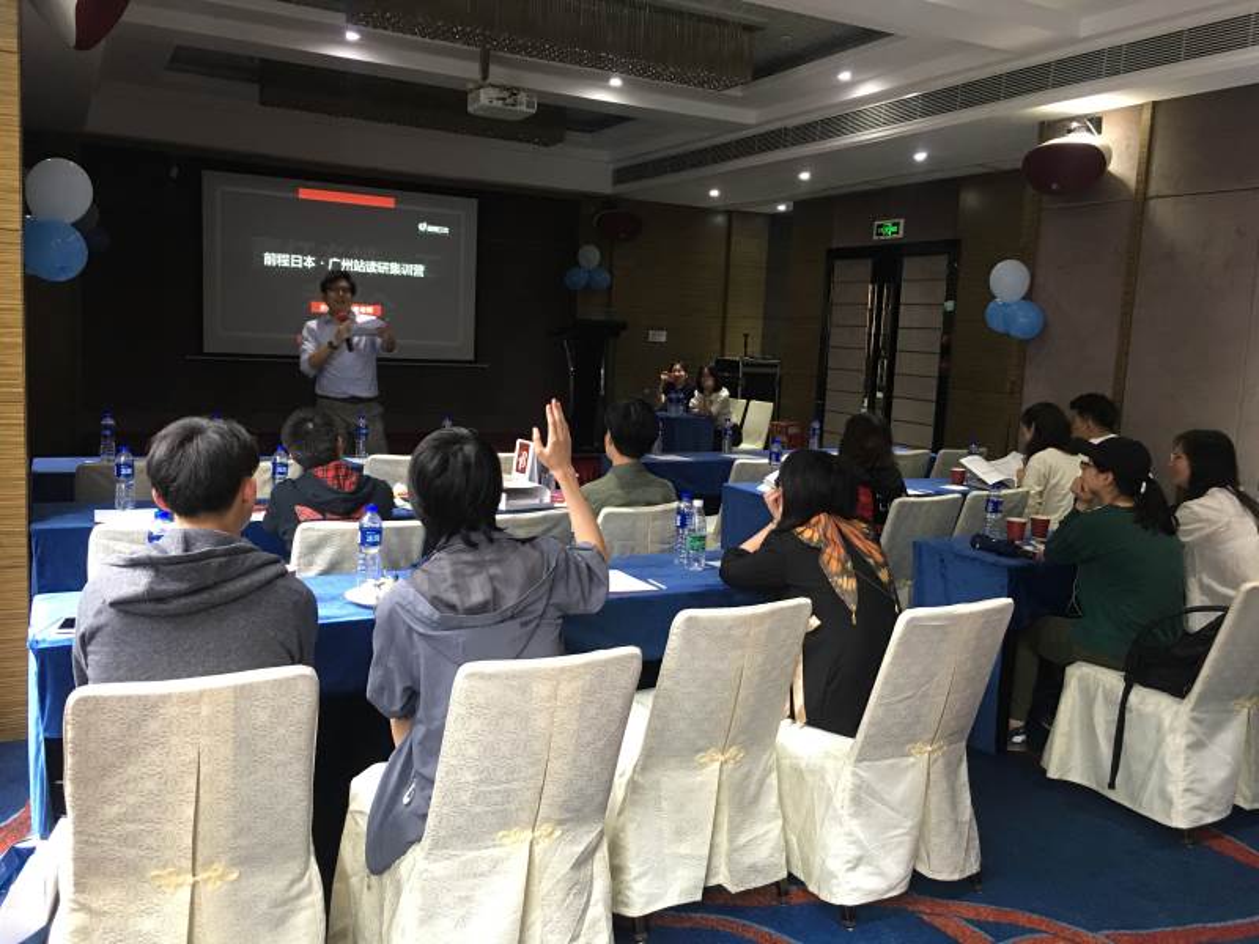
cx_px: 630
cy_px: 472
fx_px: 1055
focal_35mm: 29
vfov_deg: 48.2
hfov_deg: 61.7
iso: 100
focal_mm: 4.15
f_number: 2.2
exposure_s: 1/17
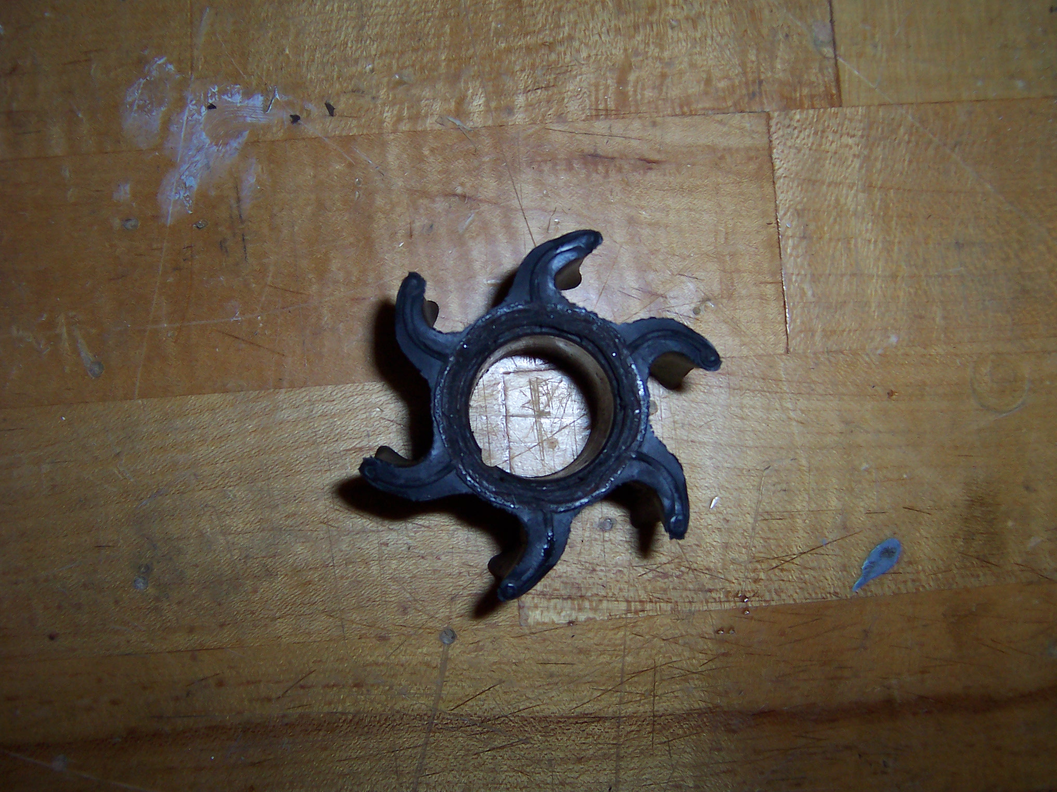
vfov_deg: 39.7
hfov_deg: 51.4
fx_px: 1099
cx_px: 528
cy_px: 396
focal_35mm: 36
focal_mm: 5.6
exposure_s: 1/60
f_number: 2.8
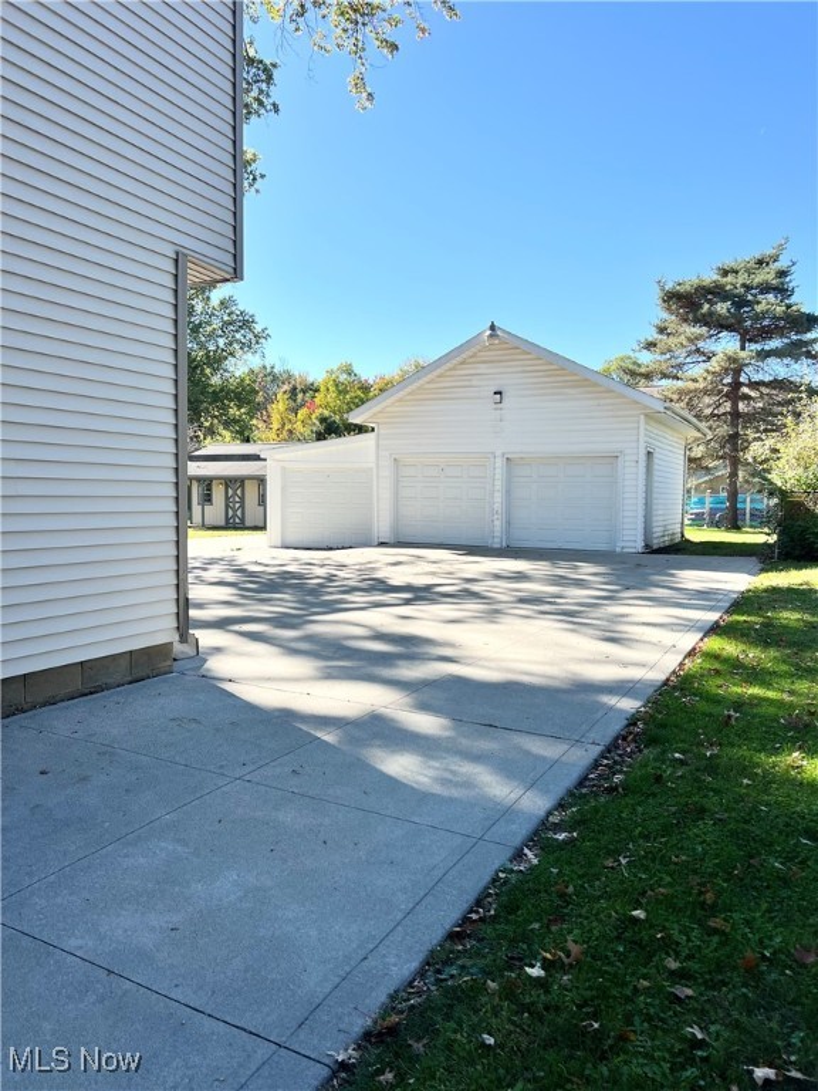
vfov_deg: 67.3
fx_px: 819
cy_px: 546
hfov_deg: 53.1
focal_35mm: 26
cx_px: 409
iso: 50
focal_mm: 5.7
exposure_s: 1/2252
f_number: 1.5
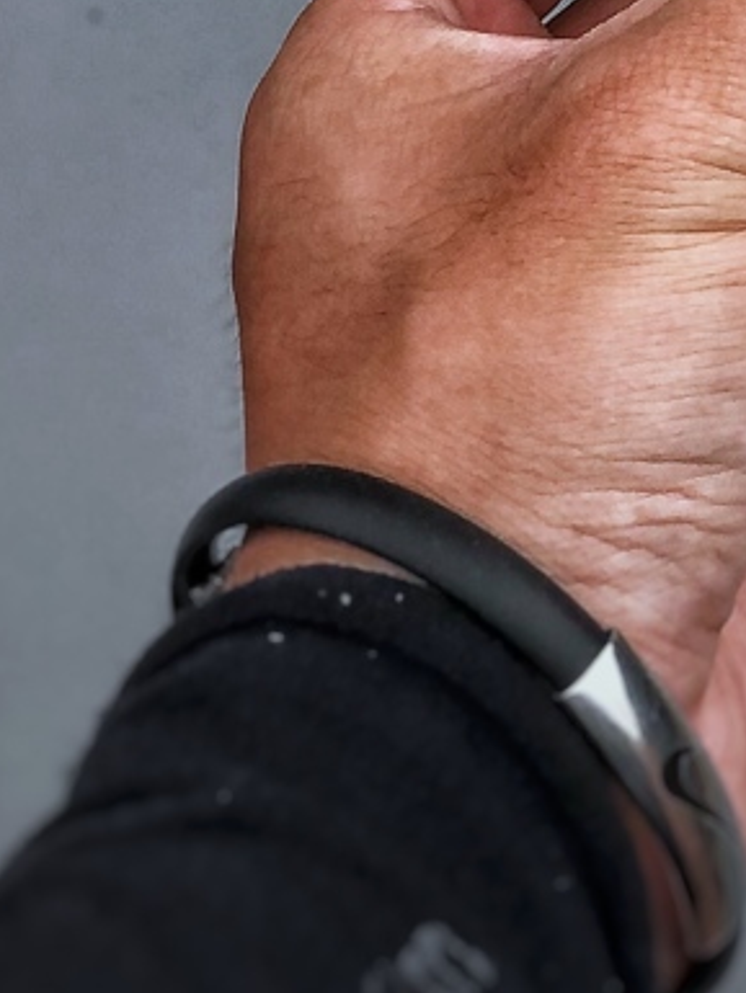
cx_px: 865
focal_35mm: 213
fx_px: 6117
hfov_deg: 6.9
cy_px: -823
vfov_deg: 8.9
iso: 32
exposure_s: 1/100
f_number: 2.8
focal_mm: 6.6
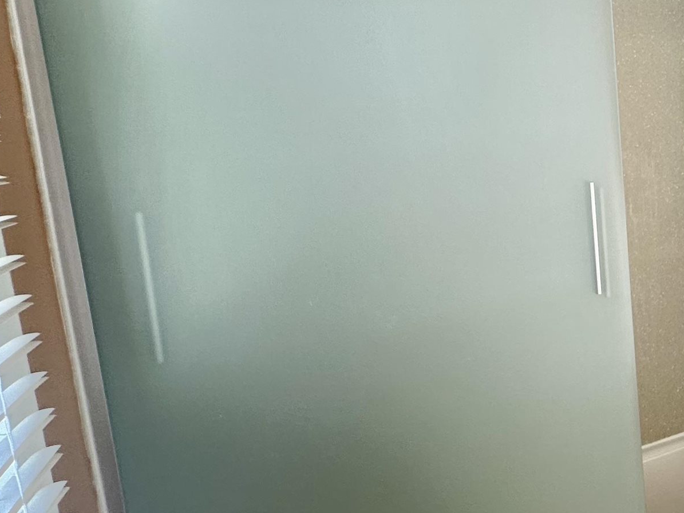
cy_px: 207
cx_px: 845
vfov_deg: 39.5
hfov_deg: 37.1
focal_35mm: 36
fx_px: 711
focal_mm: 2.22
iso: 64
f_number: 2.2
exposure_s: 1/120
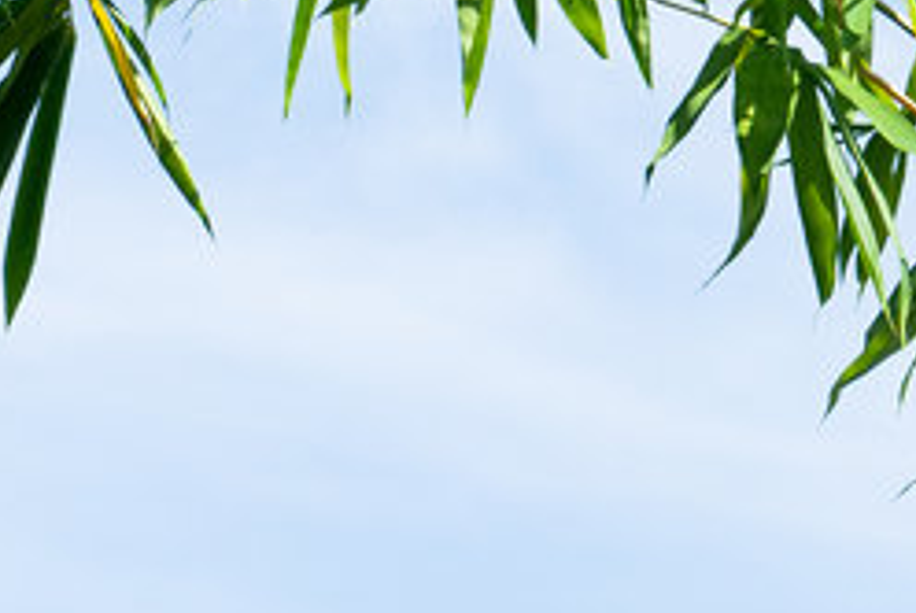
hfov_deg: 5.7
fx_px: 8865
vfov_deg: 4.0
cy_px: 316
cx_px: 2113
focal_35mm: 348
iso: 125
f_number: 10
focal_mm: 54
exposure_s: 1/320
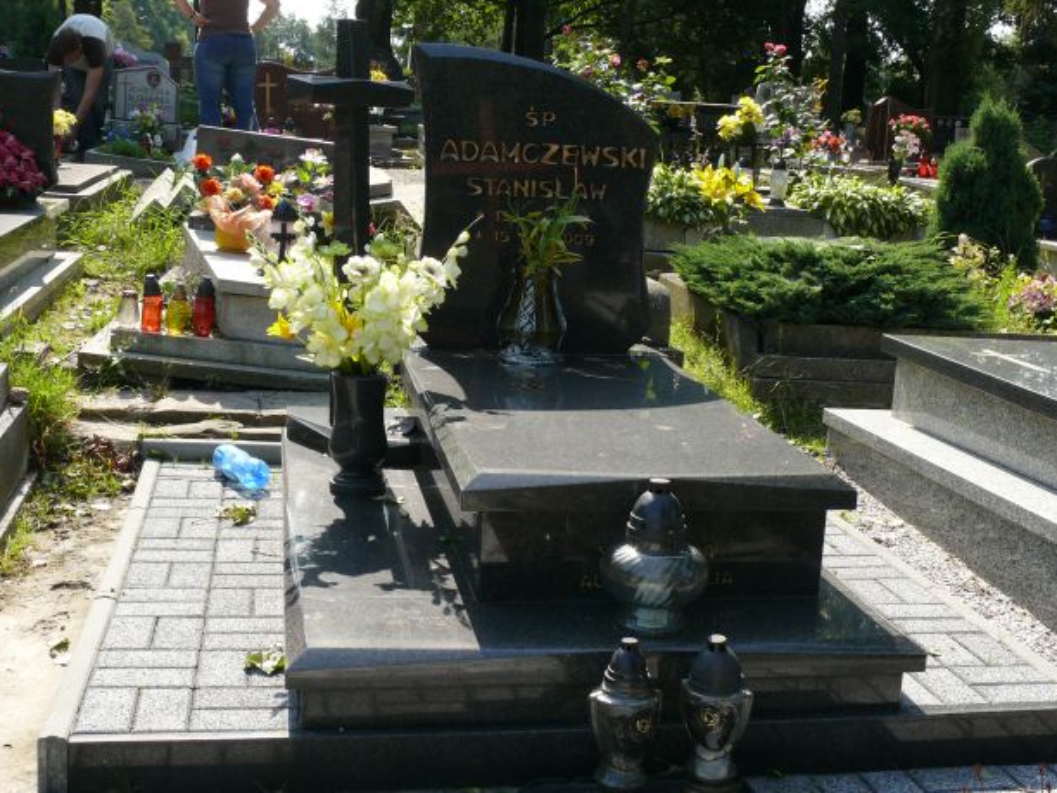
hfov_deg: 42.1
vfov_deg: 32.2
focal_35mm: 45
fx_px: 1374
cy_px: 406
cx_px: 542
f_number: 5
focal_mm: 8.6
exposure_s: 1/250
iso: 100
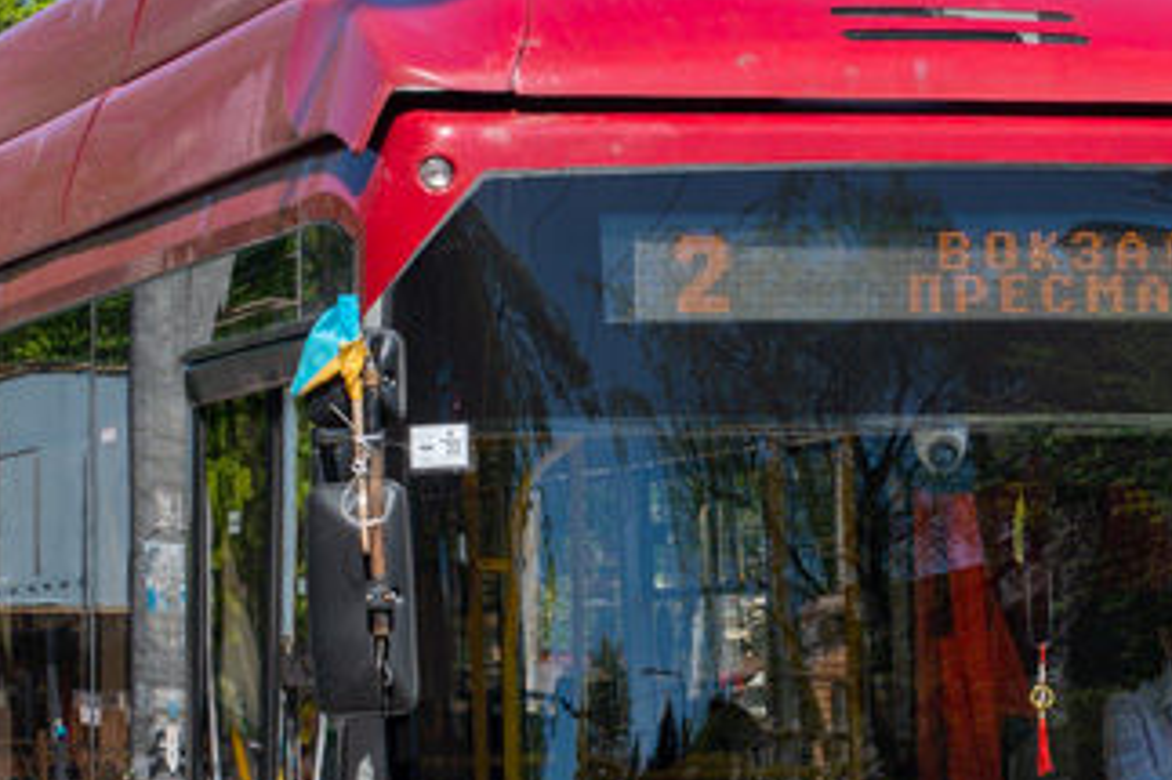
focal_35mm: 186
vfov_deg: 7.4
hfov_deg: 11.1
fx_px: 6052
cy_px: 546
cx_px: 744
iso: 160
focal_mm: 50
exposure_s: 1/250
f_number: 7.1
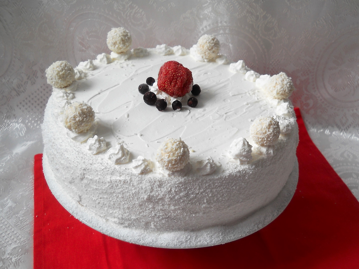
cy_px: 134
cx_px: 180
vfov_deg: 35.1
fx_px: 425
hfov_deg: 45.8
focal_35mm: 41
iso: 80
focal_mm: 6.72
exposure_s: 1/50
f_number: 3.1
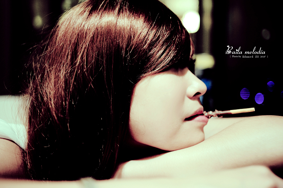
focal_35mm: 35
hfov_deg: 54.5
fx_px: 275
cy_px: 94
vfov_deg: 37.8
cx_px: 142
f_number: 2
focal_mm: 35
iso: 640
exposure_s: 1/30
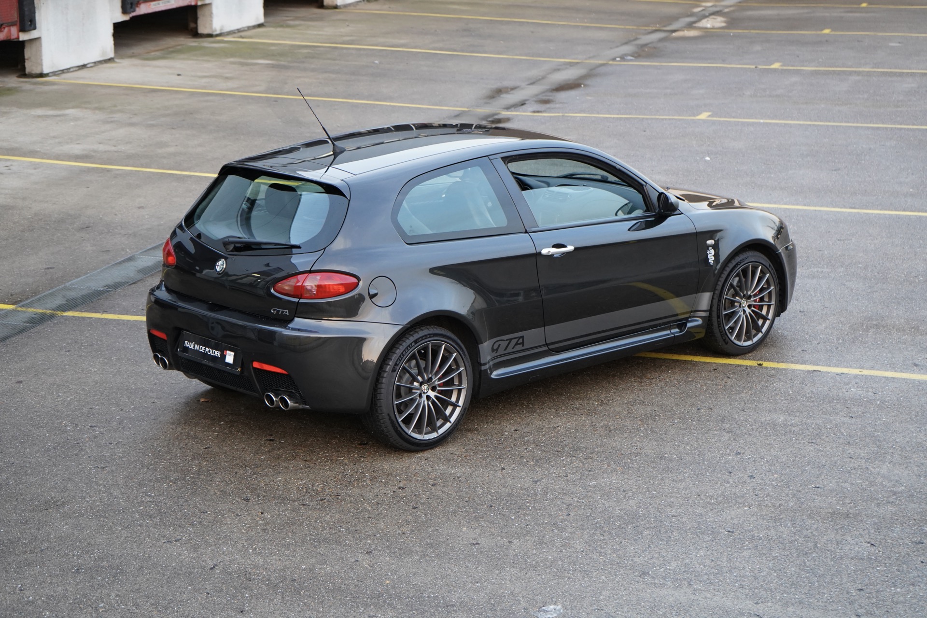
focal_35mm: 70
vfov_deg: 19.5
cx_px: 464
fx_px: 1802
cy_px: 309
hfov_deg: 28.8
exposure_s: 1/160
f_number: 5.6
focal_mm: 70
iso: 2500
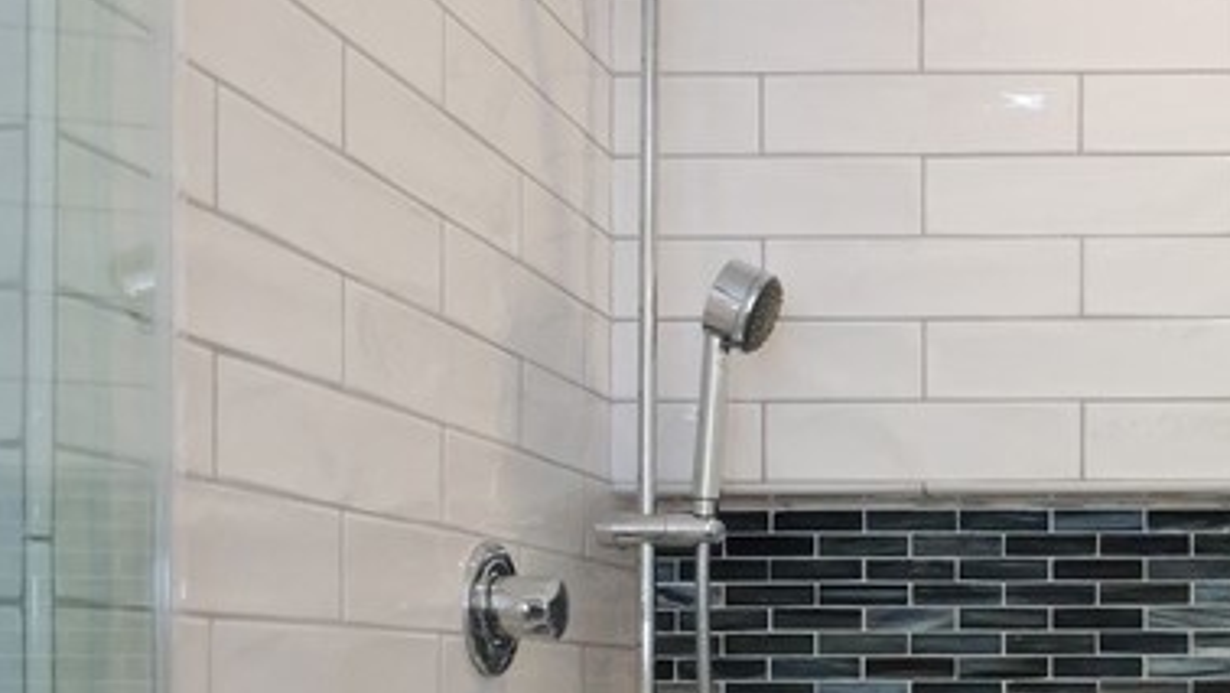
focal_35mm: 53
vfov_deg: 22.0
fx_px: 1729
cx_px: 1188
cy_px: 647
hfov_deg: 35.9
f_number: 8
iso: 2500
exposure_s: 1/125
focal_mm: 9
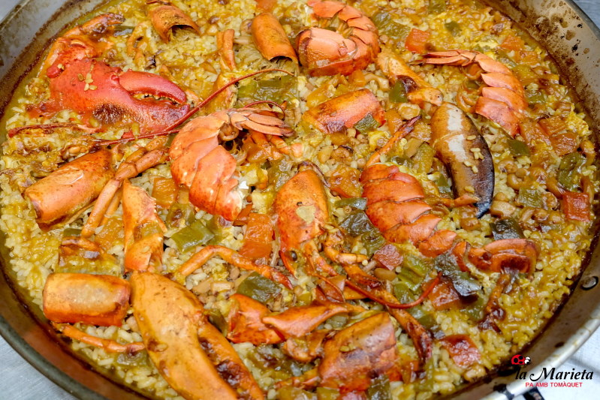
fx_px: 500
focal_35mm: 30
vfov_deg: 43.6
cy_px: 200
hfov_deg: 61.9
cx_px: 300
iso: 800
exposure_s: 1/15
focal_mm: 20.1
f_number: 3.8
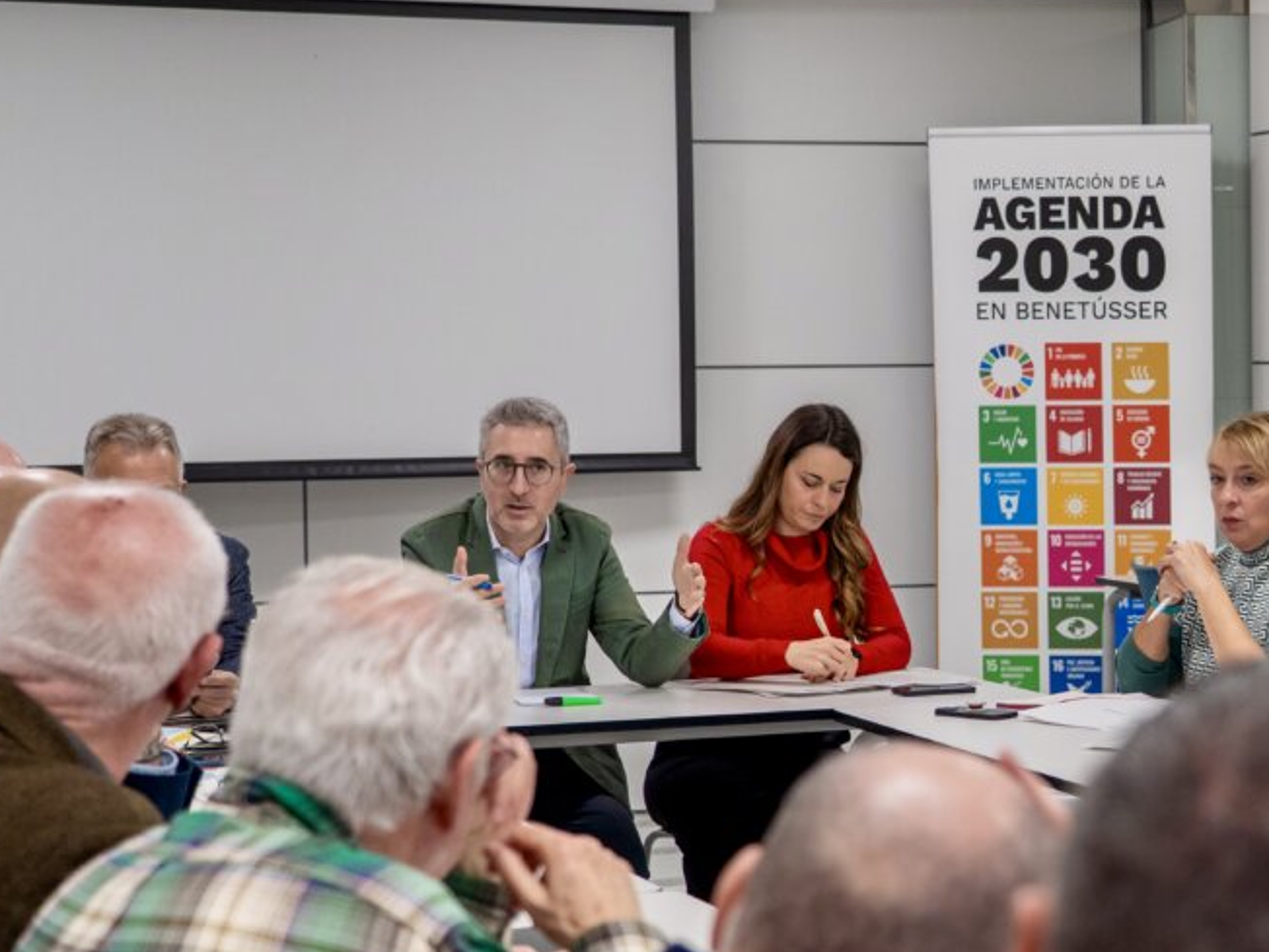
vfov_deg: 17.8
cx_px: 1127
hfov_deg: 23.0
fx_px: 3043
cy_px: 464
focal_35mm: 83
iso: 1600
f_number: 4
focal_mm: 44
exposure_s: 1/200
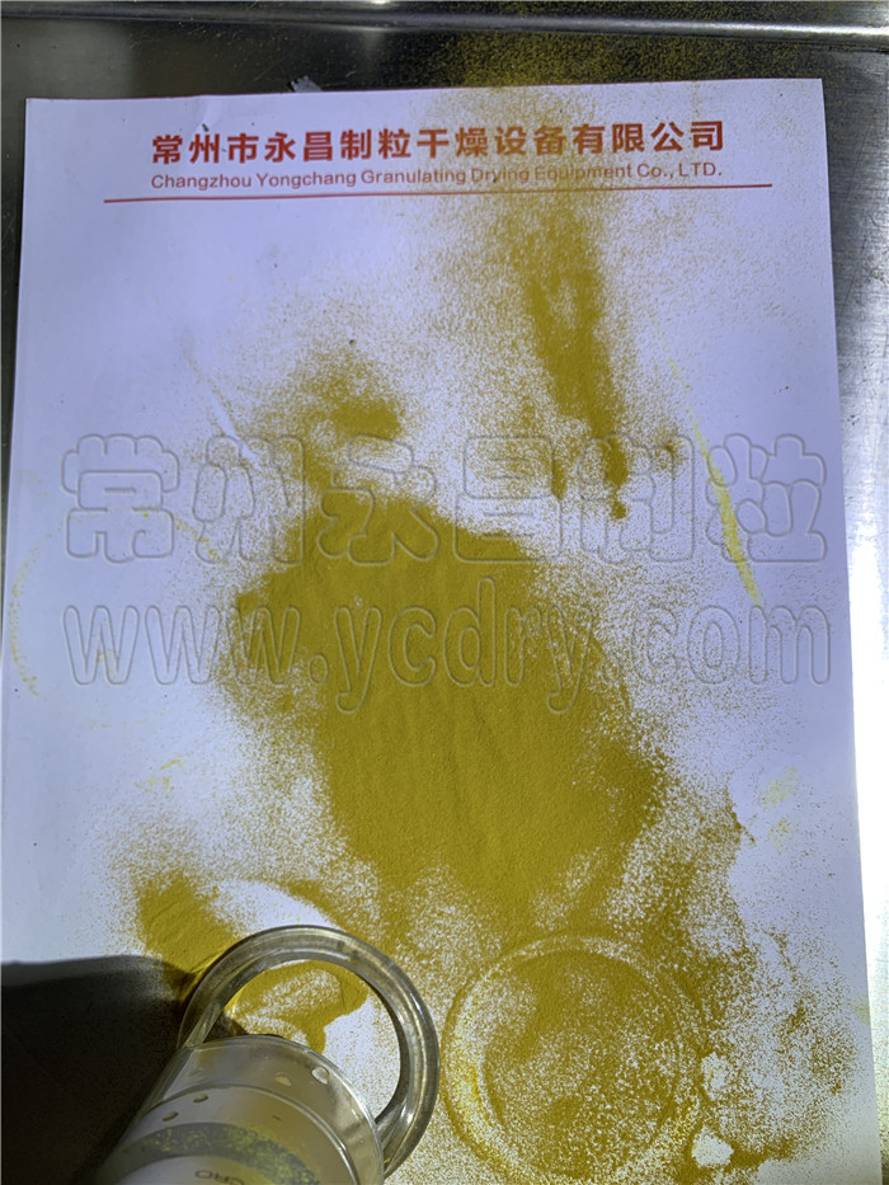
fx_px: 890
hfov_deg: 53.1
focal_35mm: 26
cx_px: 444
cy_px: 592
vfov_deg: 67.3
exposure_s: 1/100
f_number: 1.8
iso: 32
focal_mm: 4.25
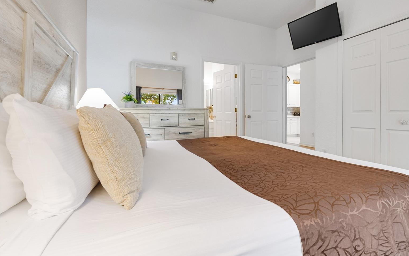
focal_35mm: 17
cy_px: 122
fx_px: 190
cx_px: 212
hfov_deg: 94.3
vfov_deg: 68.0
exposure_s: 1/8
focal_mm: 16
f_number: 9
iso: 640
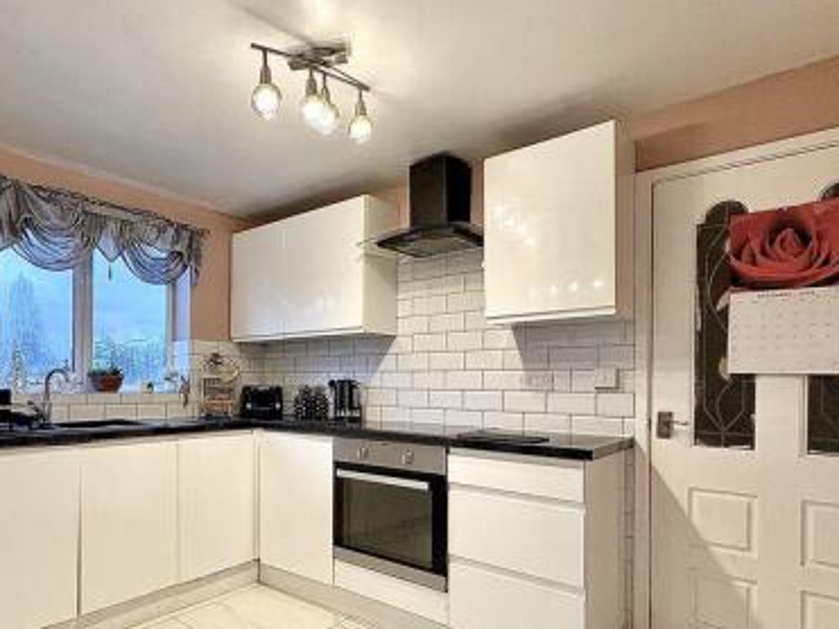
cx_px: 277
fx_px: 533
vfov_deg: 60.5
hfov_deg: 74.0
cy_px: 381
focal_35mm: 22
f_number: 2.2
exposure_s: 1/50
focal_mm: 2.22
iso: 200
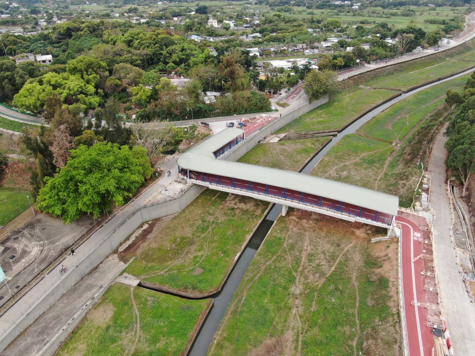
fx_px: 329
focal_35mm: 24
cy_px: 178
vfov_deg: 56.8
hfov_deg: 71.6
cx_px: 238
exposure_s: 1/320
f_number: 2.8
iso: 110
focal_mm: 4.39
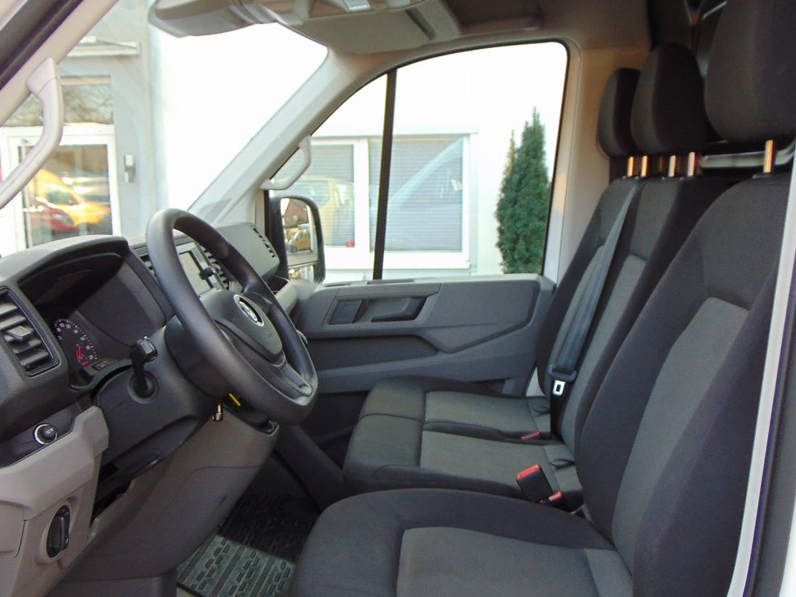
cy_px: 353
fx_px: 828
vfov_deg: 39.5
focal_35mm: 36
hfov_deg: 51.3
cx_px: 375
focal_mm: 4.5
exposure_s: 1/40
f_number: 3
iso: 80
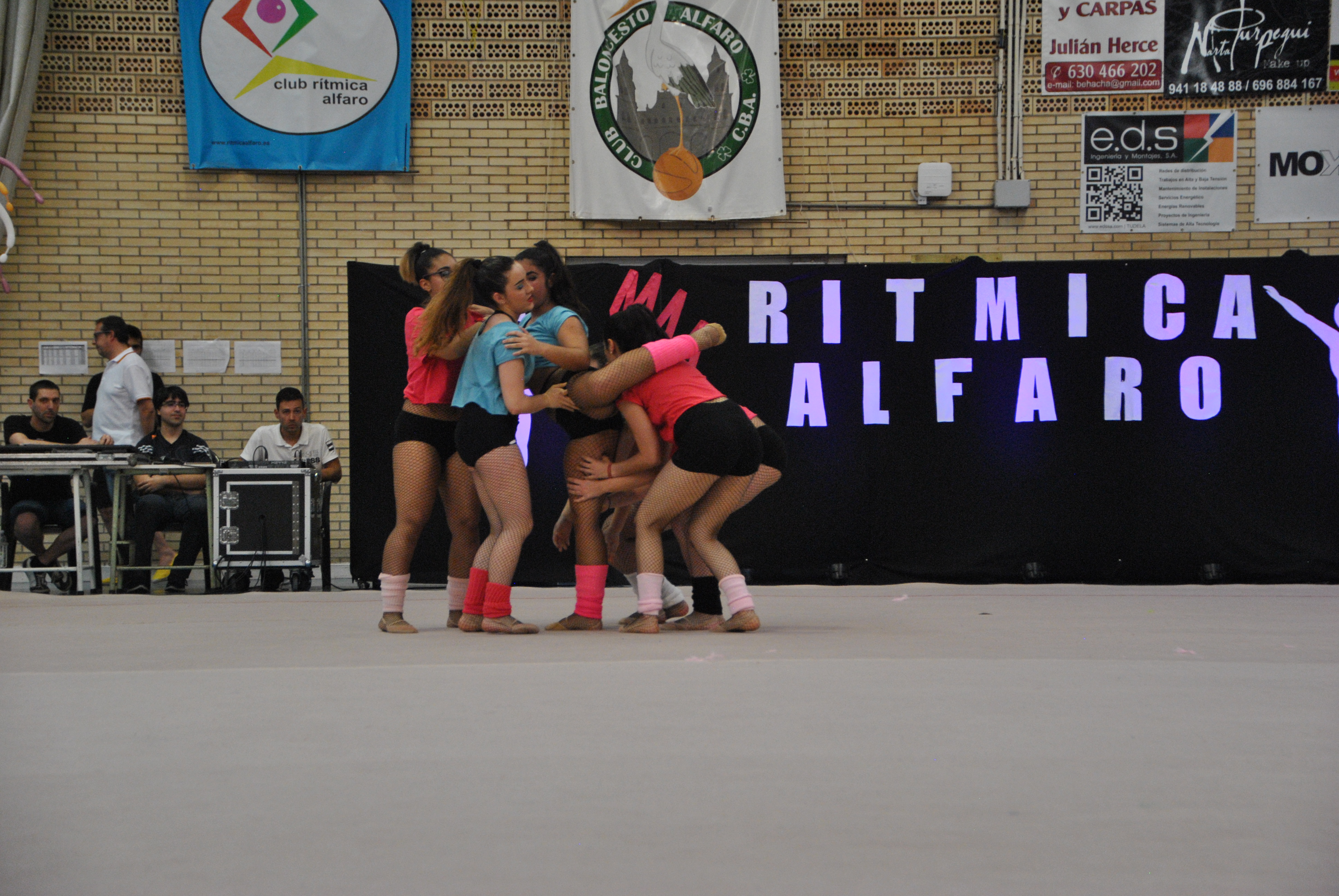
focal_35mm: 93
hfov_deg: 21.9
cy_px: 448
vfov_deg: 14.7
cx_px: 670
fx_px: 3463
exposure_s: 1/200
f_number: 5
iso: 800
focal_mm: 62
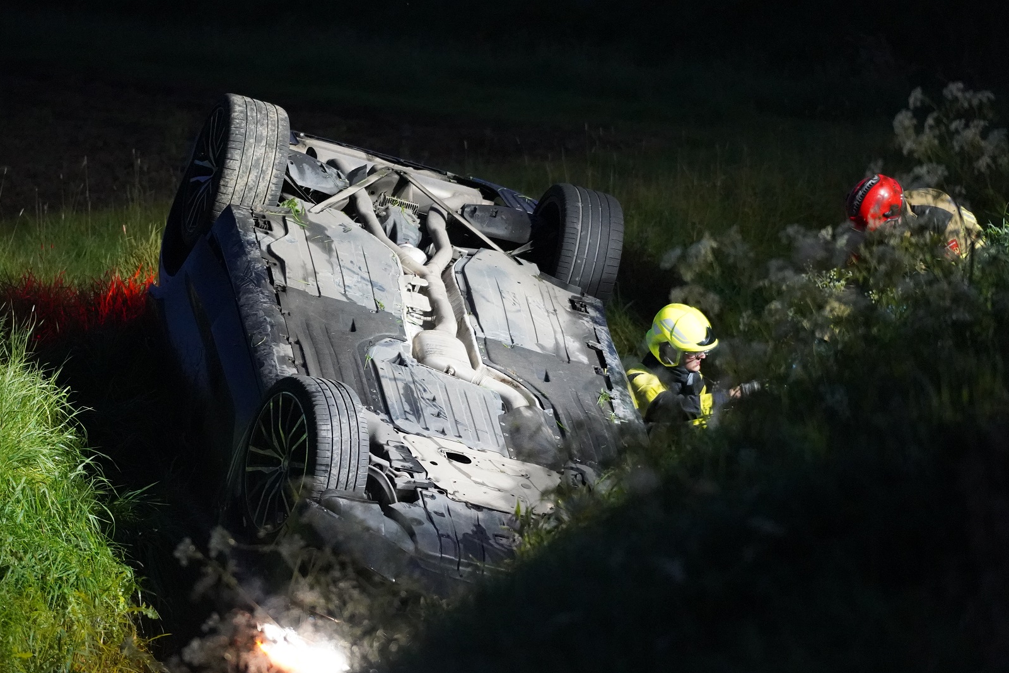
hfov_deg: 9.5
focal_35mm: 216
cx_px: 450
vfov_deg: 6.4
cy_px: 319
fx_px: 6054
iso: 12800
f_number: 4
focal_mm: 180
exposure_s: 1/160
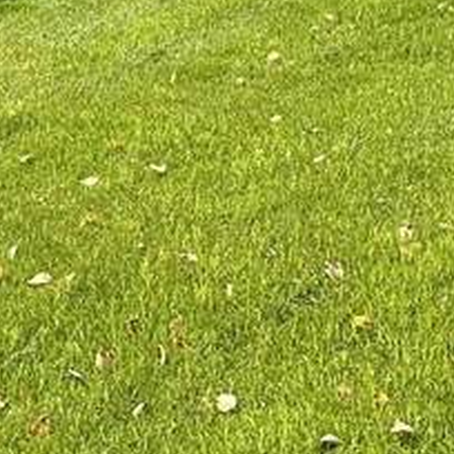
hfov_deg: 12.3
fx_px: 1973
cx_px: -303
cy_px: -383
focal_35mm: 133
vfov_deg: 12.0
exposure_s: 1/4348
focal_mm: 6.86
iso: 80
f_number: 1.78
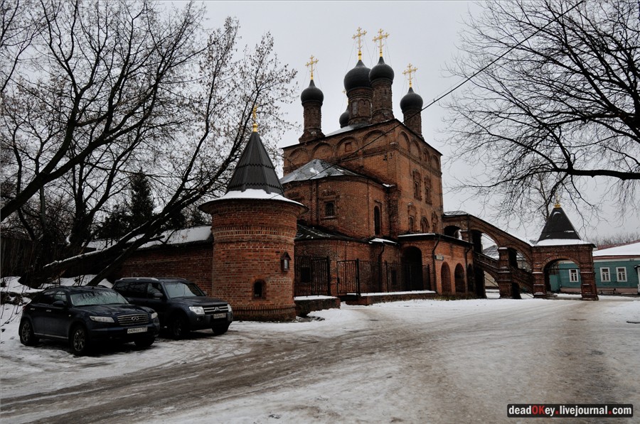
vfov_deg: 56.0
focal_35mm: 22
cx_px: 320
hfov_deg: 77.4
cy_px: 212
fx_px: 399
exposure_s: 1/125
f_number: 6.3
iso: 640
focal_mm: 15
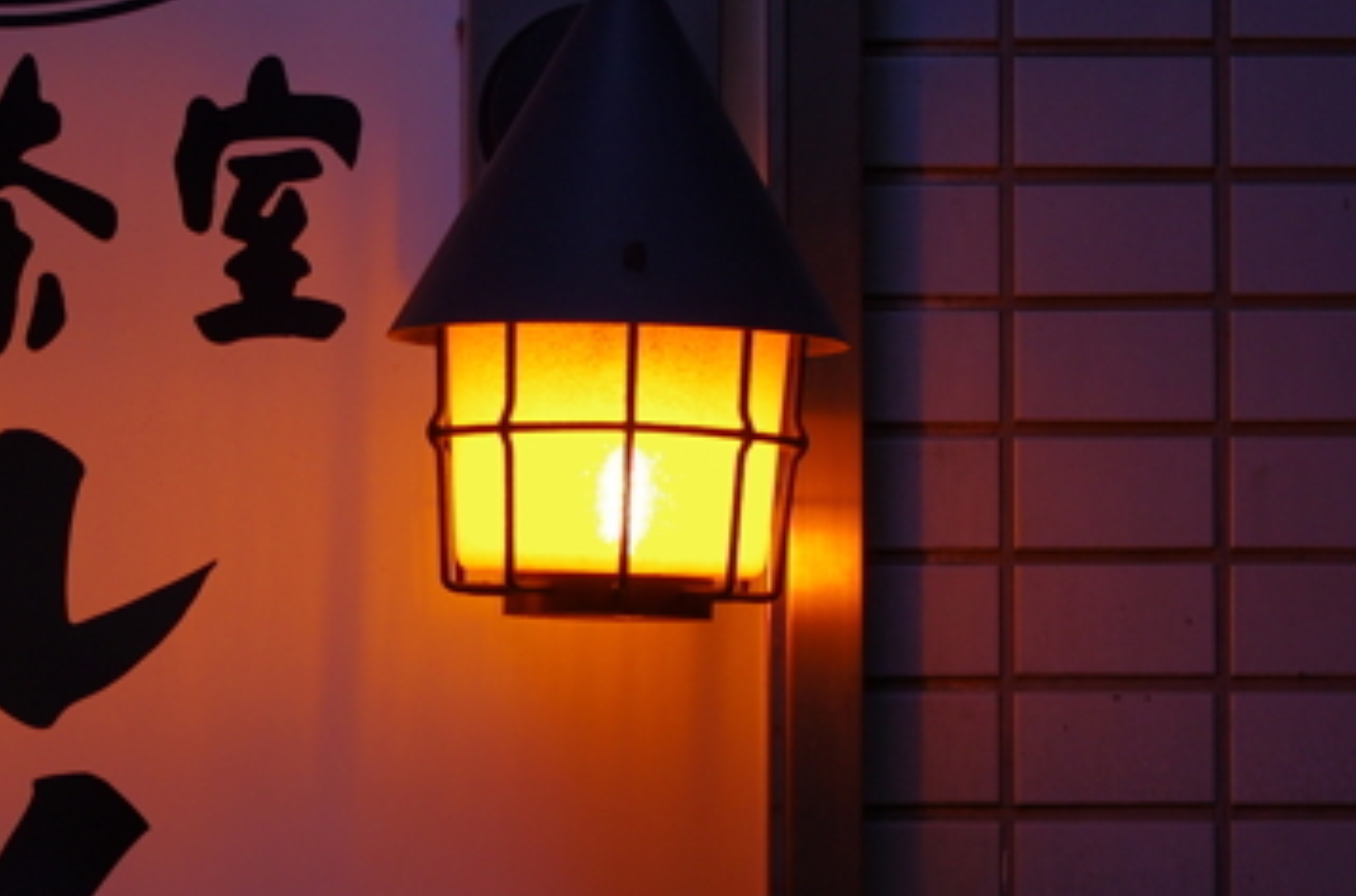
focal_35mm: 132
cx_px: -110
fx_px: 4959
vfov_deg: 10.3
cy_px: 706
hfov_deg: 15.2
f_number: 5.6
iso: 200
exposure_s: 1/200
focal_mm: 31
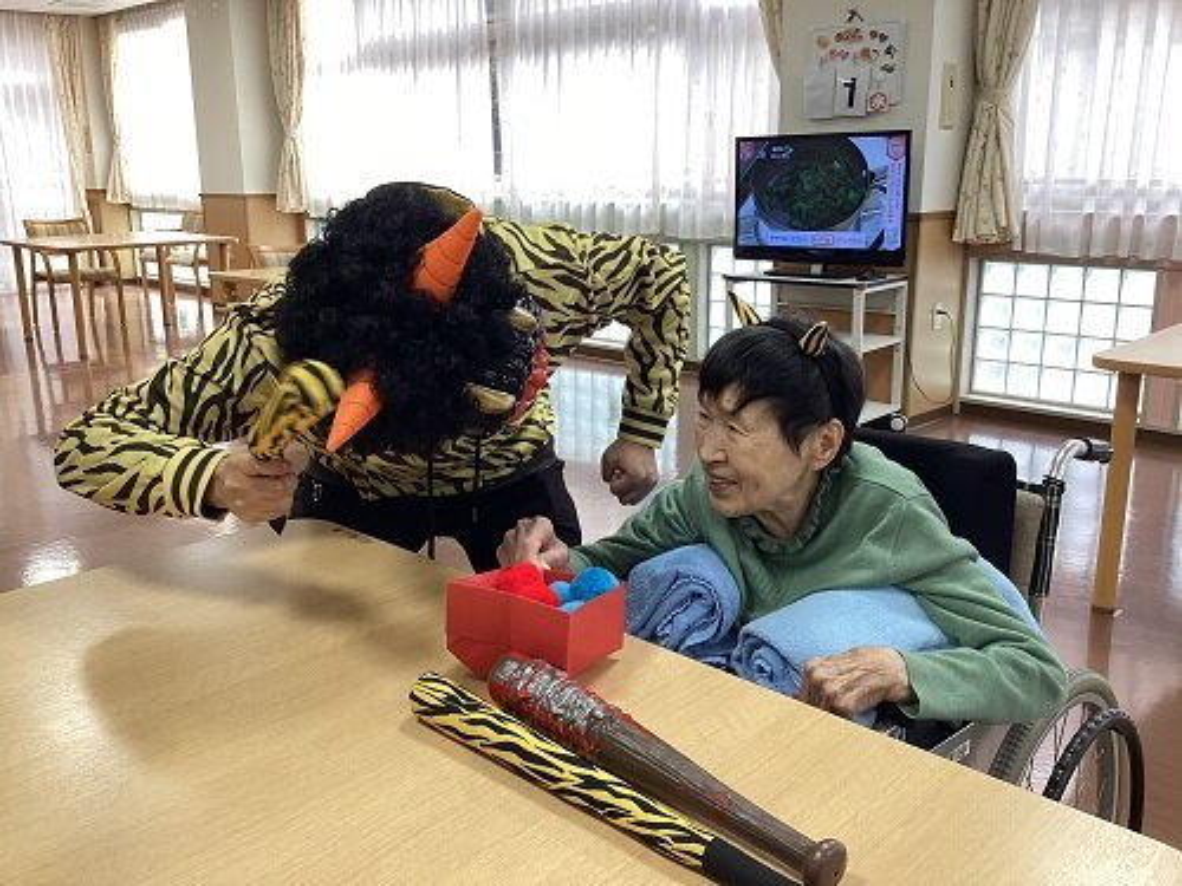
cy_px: 443
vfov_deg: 45.4
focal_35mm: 31
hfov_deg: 58.4
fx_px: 1059
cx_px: 591
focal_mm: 3.3
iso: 64
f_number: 2.4
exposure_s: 1/60
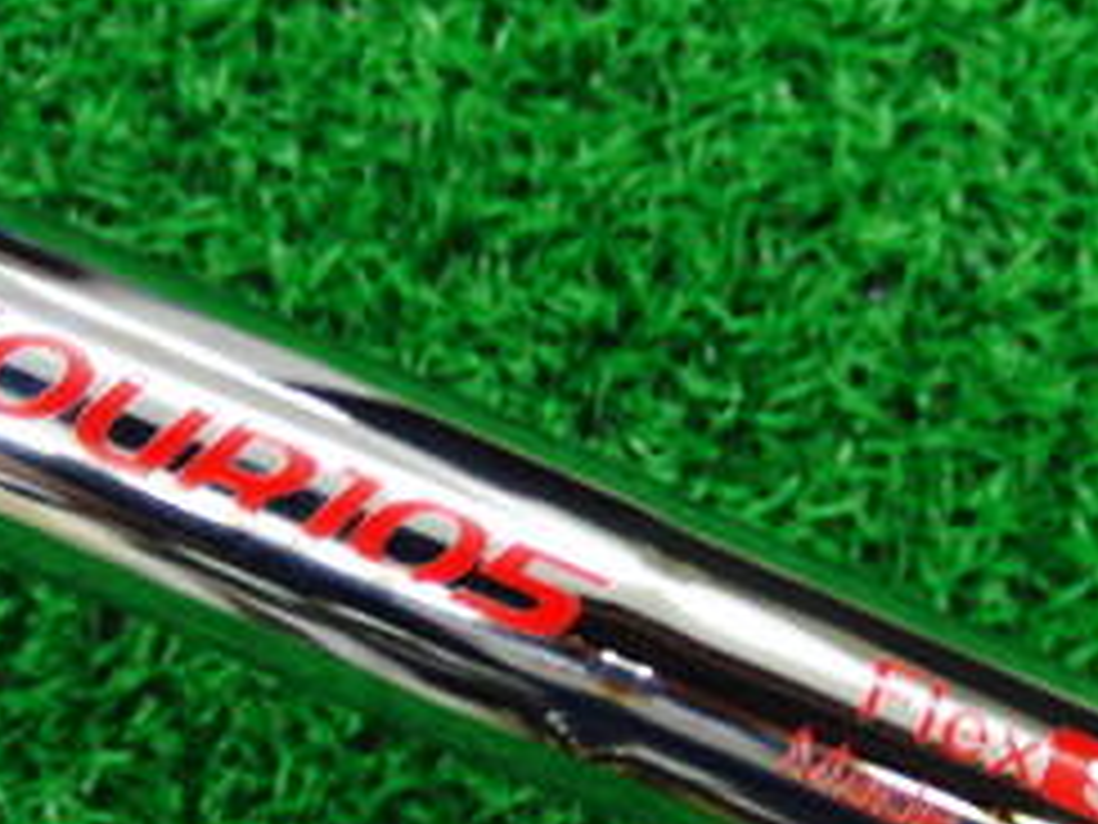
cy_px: 563
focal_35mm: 97
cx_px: 544
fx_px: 3077
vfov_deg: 15.2
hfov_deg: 20.2
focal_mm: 6.42
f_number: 3.6
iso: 400
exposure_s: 1/30
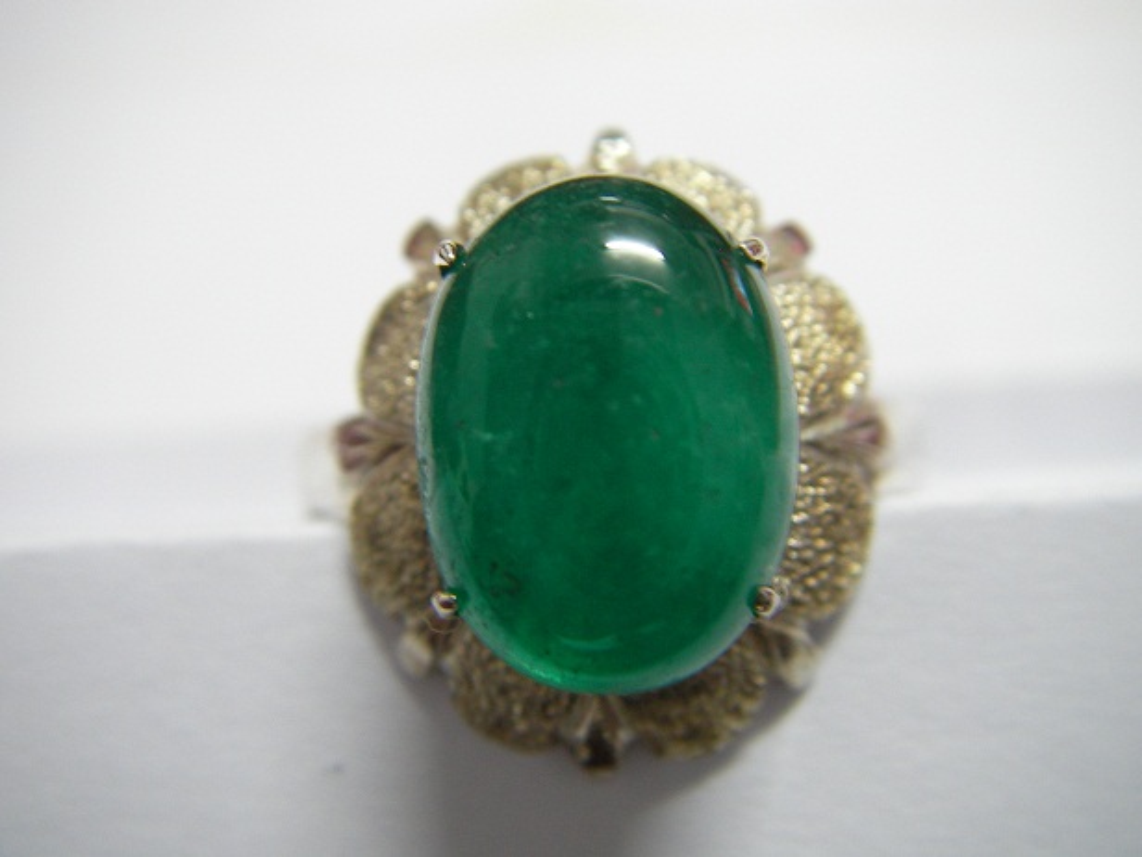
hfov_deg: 49.0
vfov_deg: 37.7
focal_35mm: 38
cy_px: 428
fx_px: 1254
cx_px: 571
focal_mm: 6.3
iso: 106
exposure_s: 1/2
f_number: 3.3
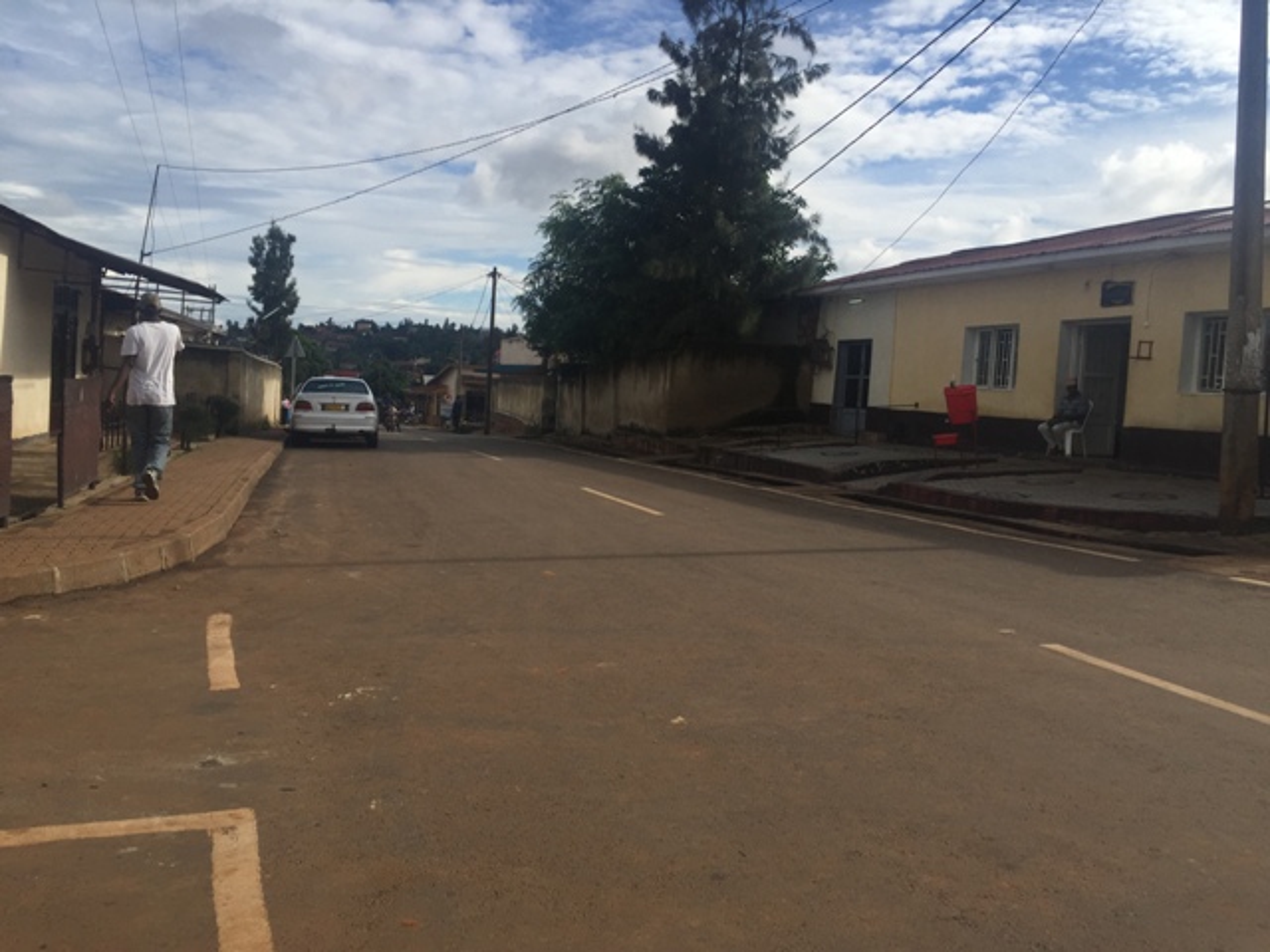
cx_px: 635
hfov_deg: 61.7
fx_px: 1064
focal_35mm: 29
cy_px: 476
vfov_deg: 48.2
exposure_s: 1/3049
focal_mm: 4.15
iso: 32
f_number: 2.2
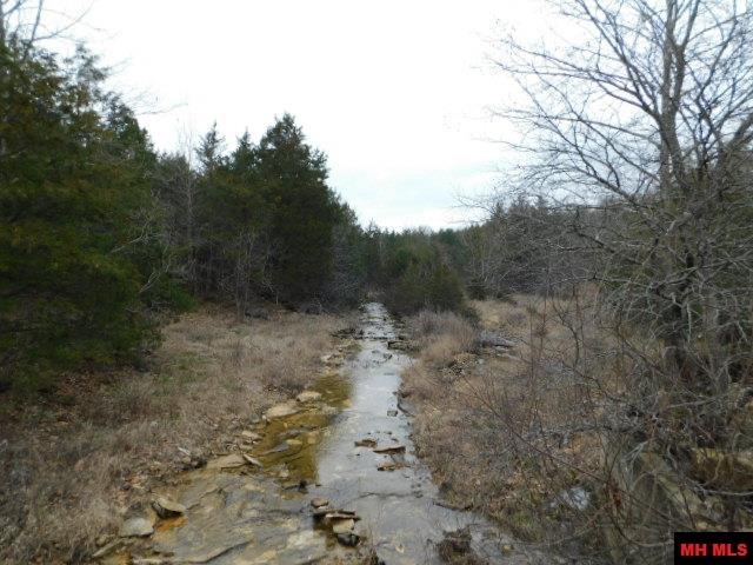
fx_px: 500
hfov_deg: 73.9
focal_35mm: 23
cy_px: 282
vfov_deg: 58.9
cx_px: 376
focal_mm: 4
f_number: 3
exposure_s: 1/400
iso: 125
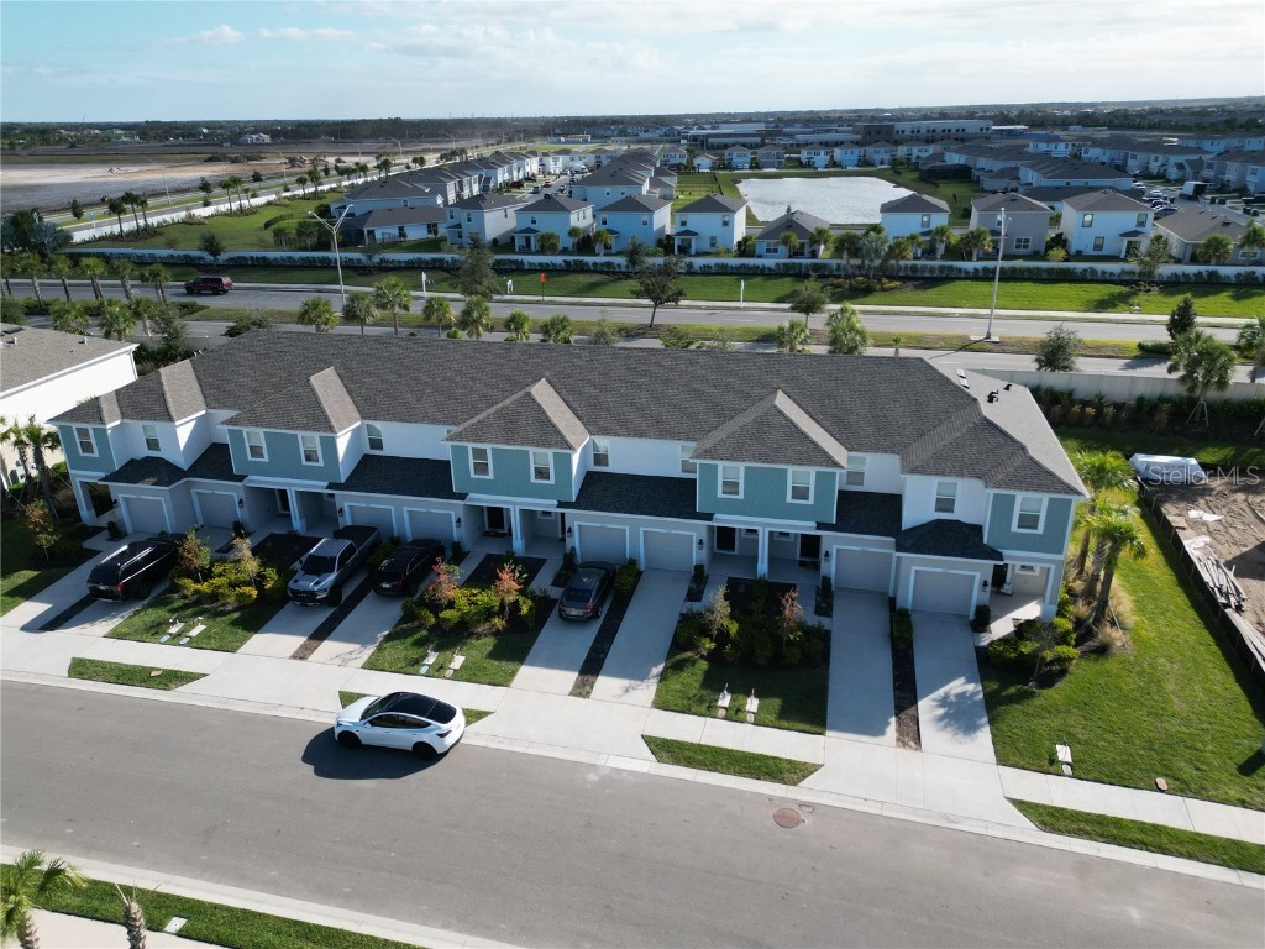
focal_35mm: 24
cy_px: 474
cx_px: 632
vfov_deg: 56.8
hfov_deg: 71.6
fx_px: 877
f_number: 1.7
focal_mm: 6.72
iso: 200
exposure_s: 1/3200
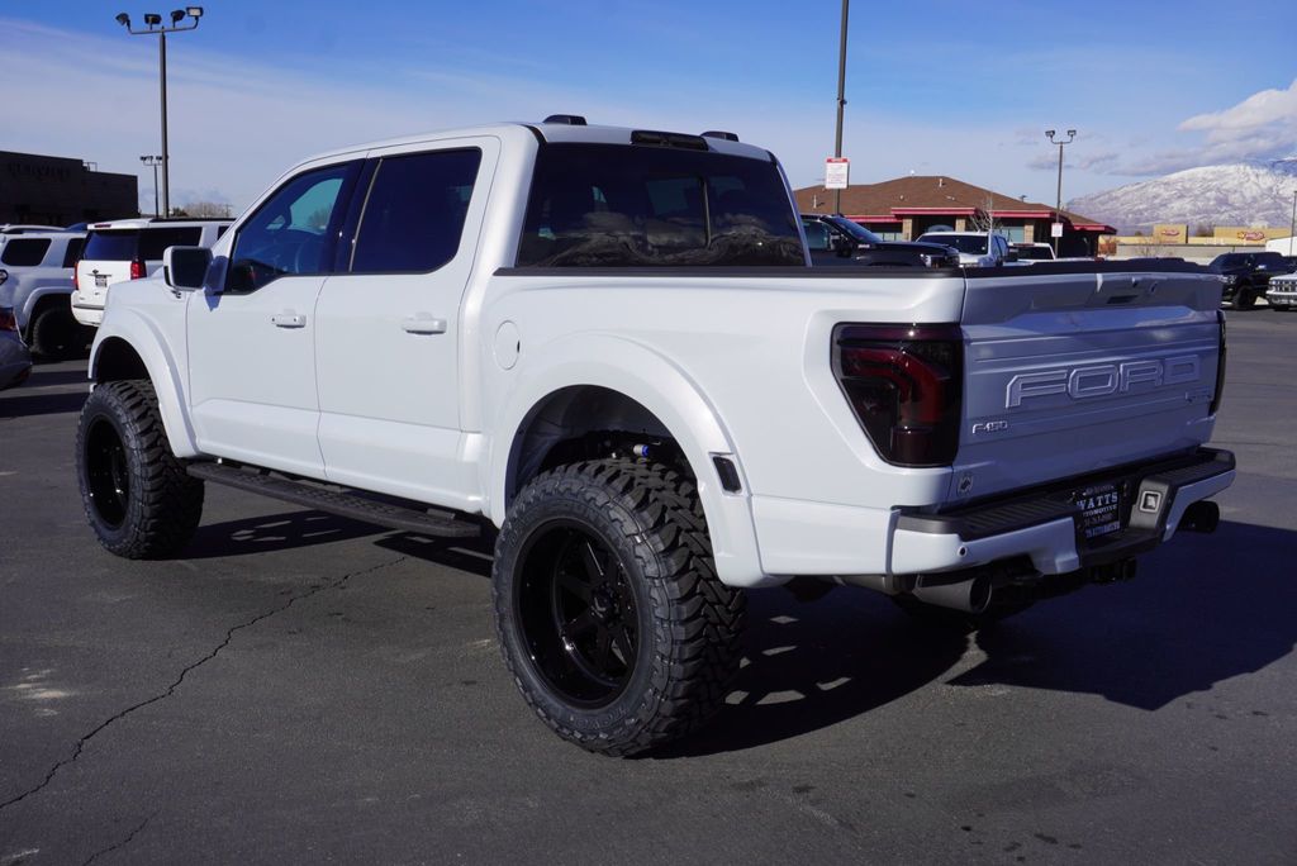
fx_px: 1244
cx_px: 648
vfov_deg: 38.4
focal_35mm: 34
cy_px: 433
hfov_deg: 55.1
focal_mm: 23
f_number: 10
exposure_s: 1/250
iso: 100
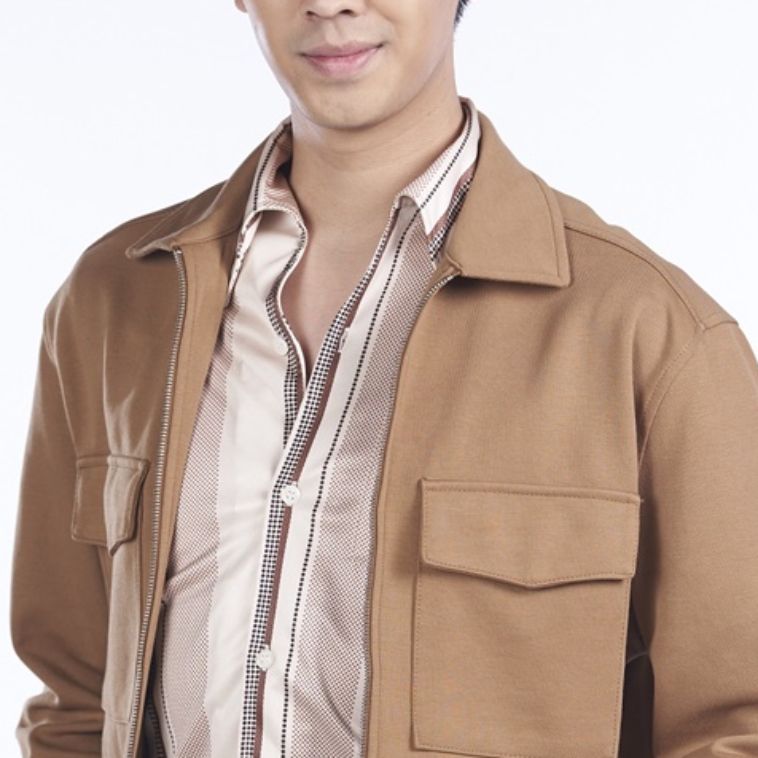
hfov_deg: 5.8
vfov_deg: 5.8
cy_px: 498
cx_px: 366
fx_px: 7531
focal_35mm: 304
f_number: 5.6
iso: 200
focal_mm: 142
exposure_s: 1/125
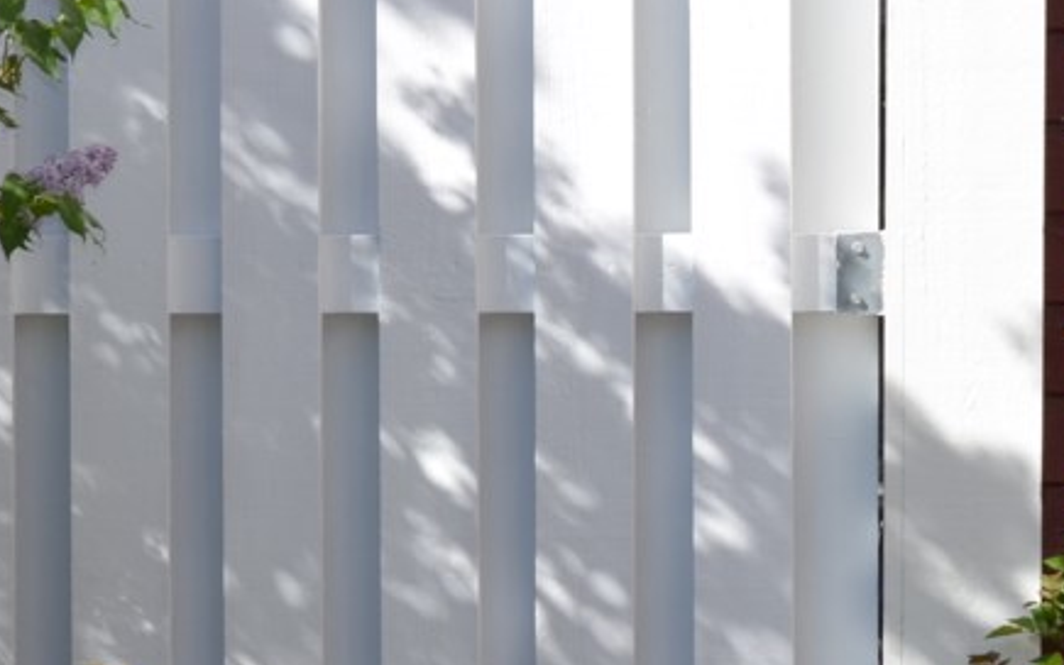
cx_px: 1021
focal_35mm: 286
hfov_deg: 7.3
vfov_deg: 4.6
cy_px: 606
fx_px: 8294
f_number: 8
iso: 100
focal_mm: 50
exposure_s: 1/200
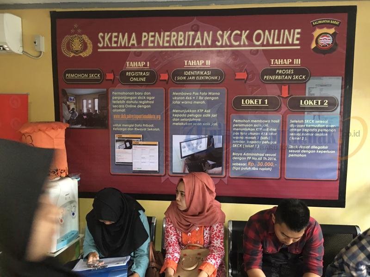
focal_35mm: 29
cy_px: 138
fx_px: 310
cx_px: 185
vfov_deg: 48.2
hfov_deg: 61.7
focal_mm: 4.15
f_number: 2.2
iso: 100
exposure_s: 1/4
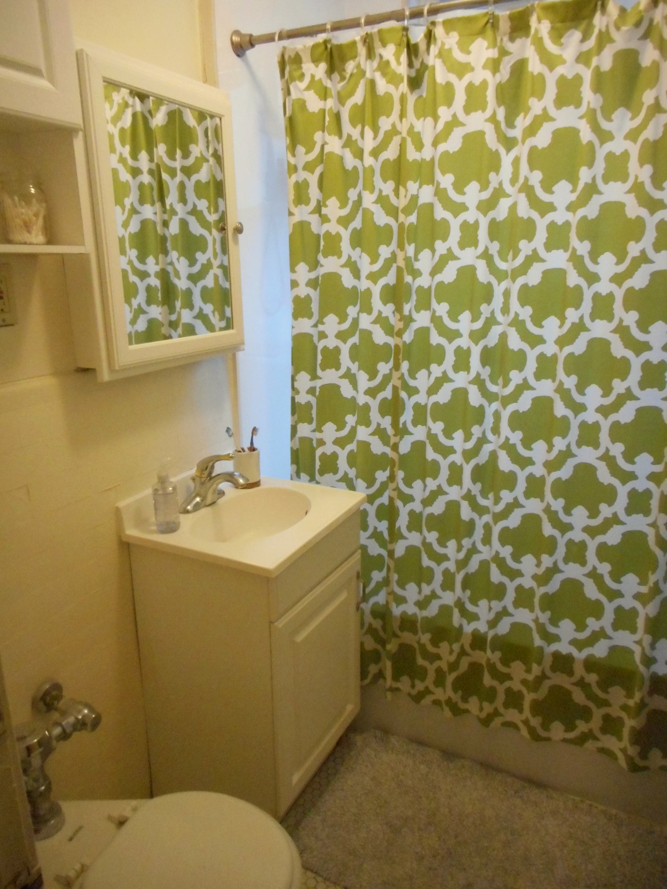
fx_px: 642
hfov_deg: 54.9
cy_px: 444
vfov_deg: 69.4
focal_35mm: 25
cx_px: 334
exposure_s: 1/25
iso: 800
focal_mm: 4.5
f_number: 3.7
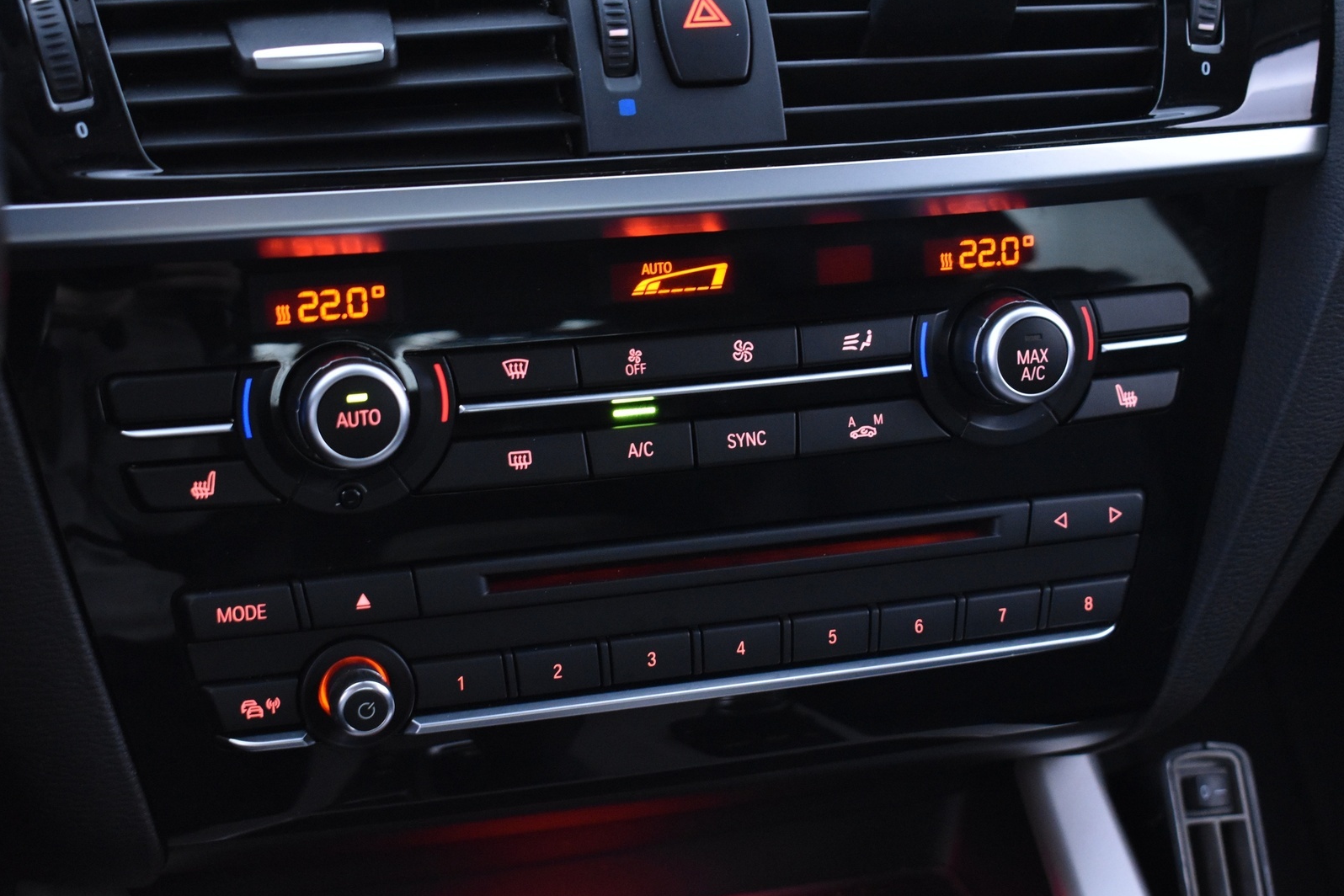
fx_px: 2557
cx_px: 667
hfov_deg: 29.4
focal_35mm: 69
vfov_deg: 19.9
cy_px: 450
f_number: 5
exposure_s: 1/13
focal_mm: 45
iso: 3200
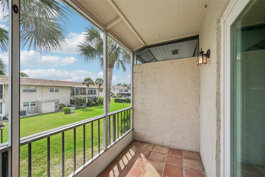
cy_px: 88
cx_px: 132
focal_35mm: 14
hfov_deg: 104.3
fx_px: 103
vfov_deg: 81.2
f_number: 8
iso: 400
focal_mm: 14
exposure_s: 1/640
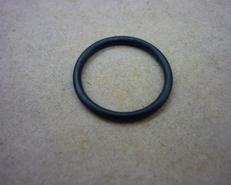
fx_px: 239
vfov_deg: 42.2
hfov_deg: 51.5
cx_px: 120
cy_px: 92
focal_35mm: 35
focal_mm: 5.5
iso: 400
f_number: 2.8
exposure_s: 1/25
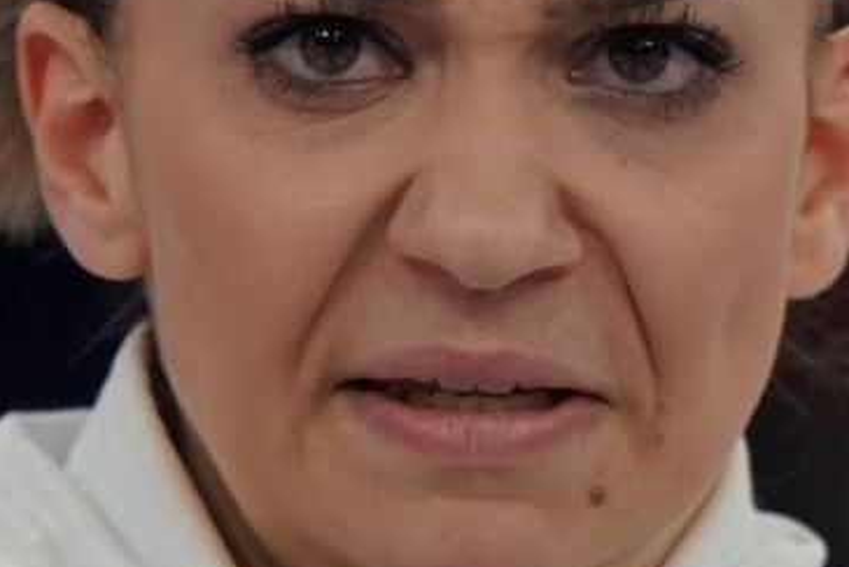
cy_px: 509
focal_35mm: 2963
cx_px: 413
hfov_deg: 0.7
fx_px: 69901
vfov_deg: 0.5
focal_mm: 400
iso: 640
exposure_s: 1/500
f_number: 2.8
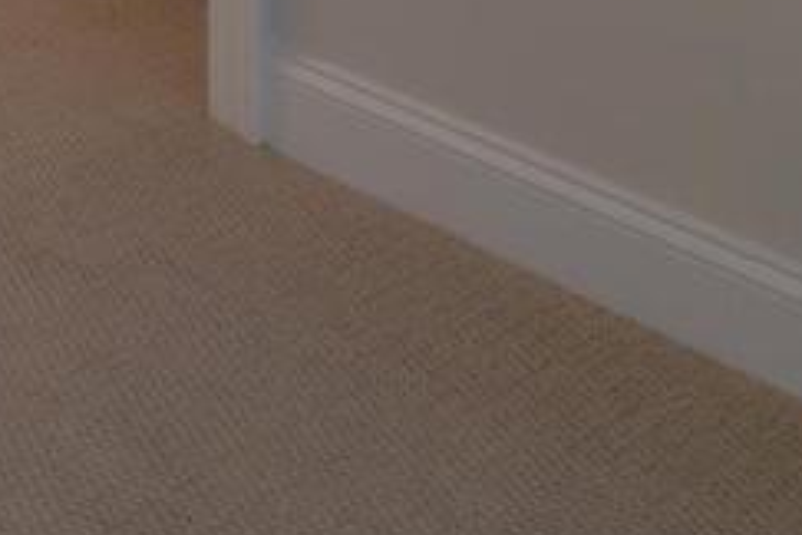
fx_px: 1983
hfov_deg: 18.6
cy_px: -845
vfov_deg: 11.8
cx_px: -574
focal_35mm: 89
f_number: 5.6
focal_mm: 10
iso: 200
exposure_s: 1/25
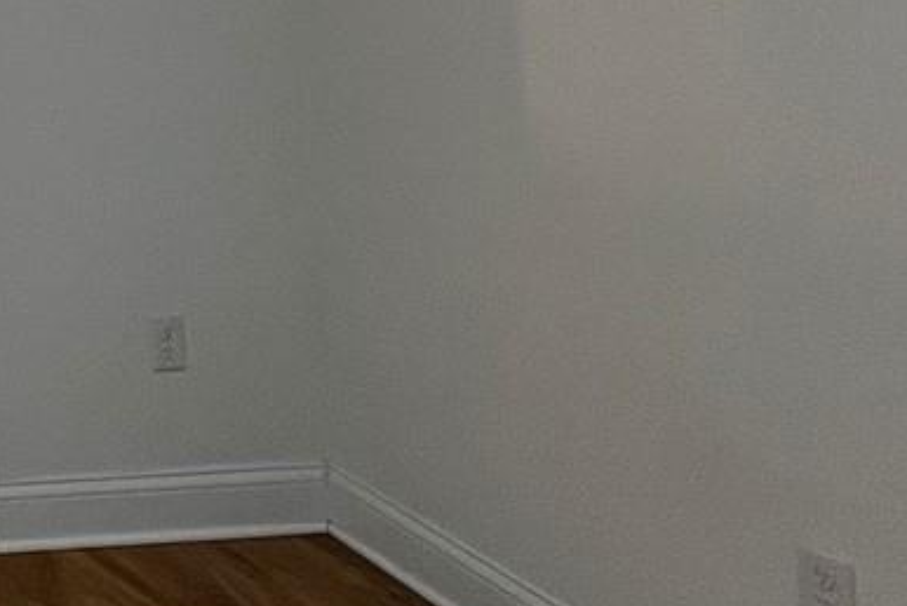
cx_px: -649
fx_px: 1412
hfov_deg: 23.1
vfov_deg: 20.4
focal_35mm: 56
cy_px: -326
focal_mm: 1.57
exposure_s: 1/120
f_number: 1.8
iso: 160
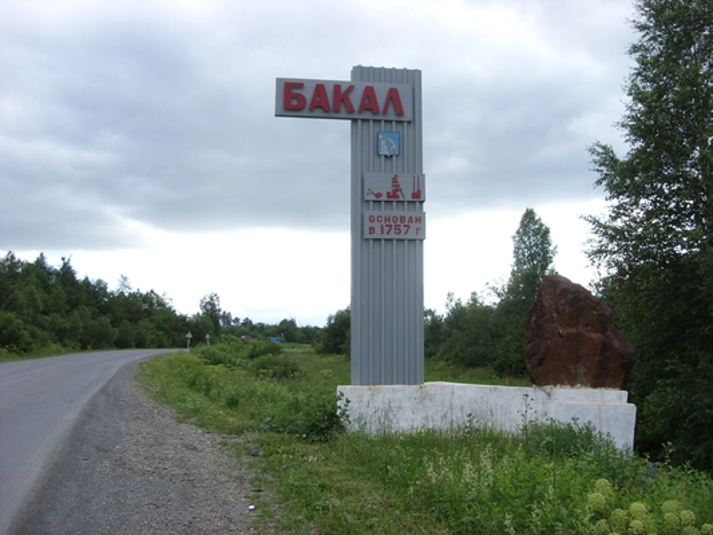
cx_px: 356
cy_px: 268
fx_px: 783
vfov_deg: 37.7
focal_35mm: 38
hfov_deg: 49.0
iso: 50
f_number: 2.8
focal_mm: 6.3
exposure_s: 1/438
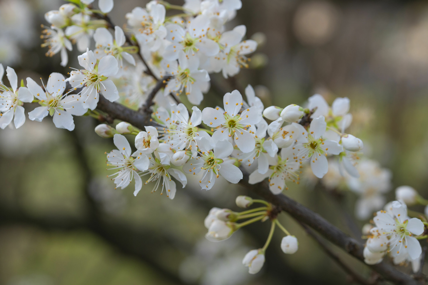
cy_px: 142
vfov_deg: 13.0
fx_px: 1248
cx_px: 214
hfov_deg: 19.5
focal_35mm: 105
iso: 400
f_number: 9
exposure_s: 1/125
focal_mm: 105
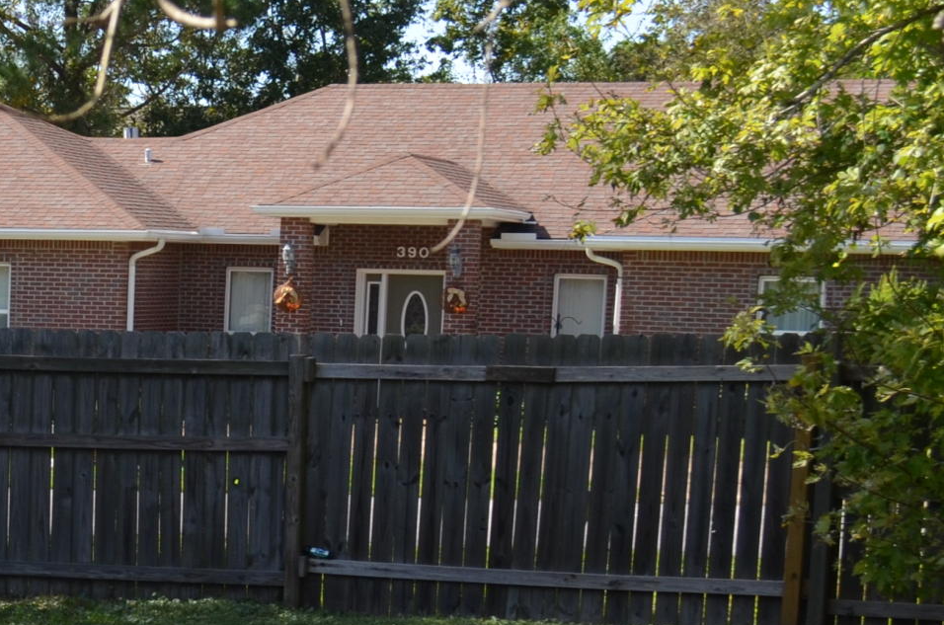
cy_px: 623
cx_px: -434
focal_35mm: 113
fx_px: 2957
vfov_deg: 11.9
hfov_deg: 16.6
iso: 180
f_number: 8
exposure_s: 1/250
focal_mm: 24
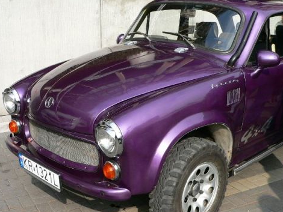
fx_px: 401
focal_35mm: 49
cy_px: 103
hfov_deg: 38.7
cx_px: 175
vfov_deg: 29.7
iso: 100
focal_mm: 6
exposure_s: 1/500
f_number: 4
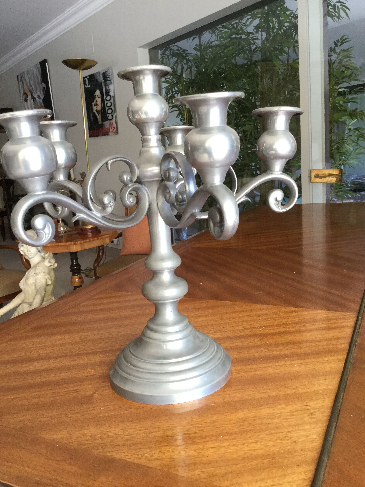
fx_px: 436
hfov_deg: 45.4
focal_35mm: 31
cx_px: 182
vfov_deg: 58.4
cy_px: 244
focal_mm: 3.3
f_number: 2.4
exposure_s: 1/33
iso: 40
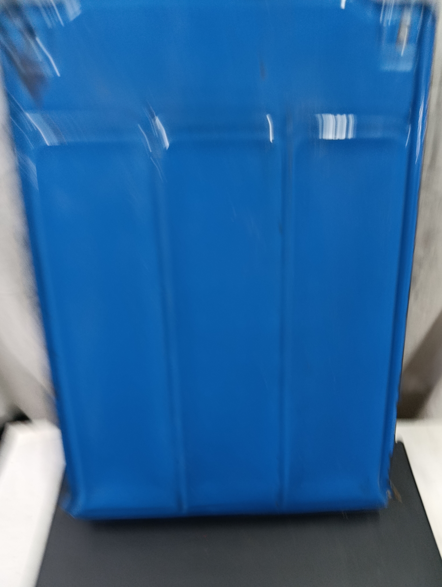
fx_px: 391
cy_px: 294
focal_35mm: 23
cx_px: 221
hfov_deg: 59.0
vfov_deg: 73.8
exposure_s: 1/25
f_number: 1.65
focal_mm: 6.11
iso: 1115
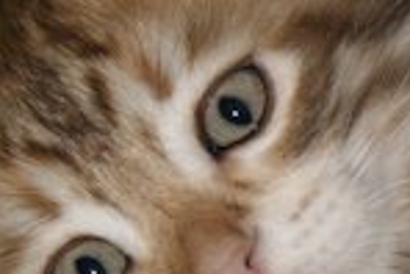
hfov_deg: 6.2
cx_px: 651
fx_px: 3751
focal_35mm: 329
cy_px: 270
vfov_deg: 4.2
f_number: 5.6
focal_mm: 50
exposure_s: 1/80
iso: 400
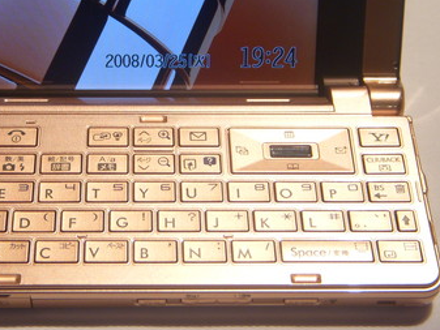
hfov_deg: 20.8
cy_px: 104
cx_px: 149
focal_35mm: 94
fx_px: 1195
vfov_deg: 15.7
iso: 100
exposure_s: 1/10
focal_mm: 11
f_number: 3.7
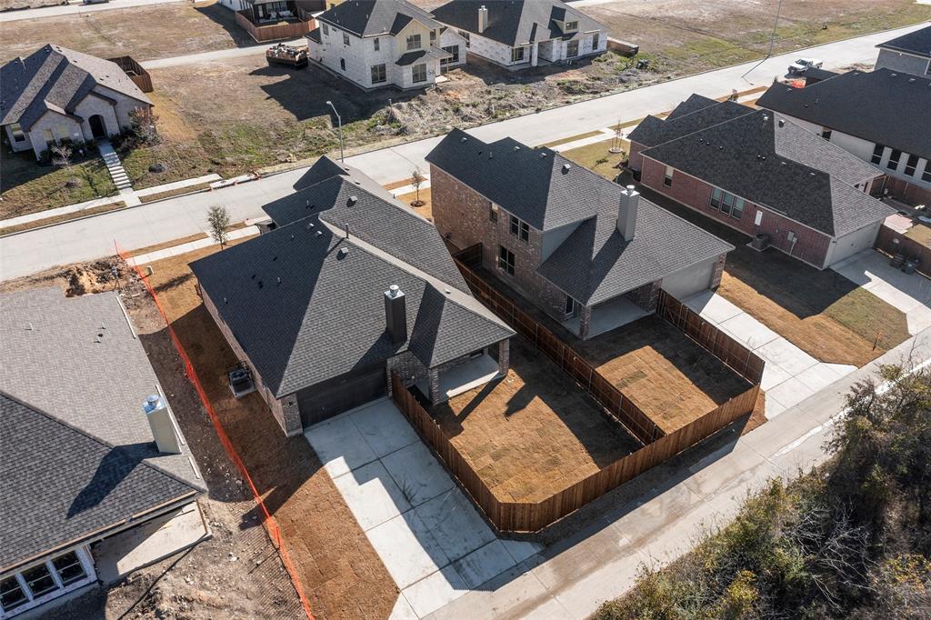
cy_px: 310
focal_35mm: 28
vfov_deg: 46.4
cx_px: 466
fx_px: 724
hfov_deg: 65.5
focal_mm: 10.26
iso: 100
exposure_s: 1/500
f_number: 6.3
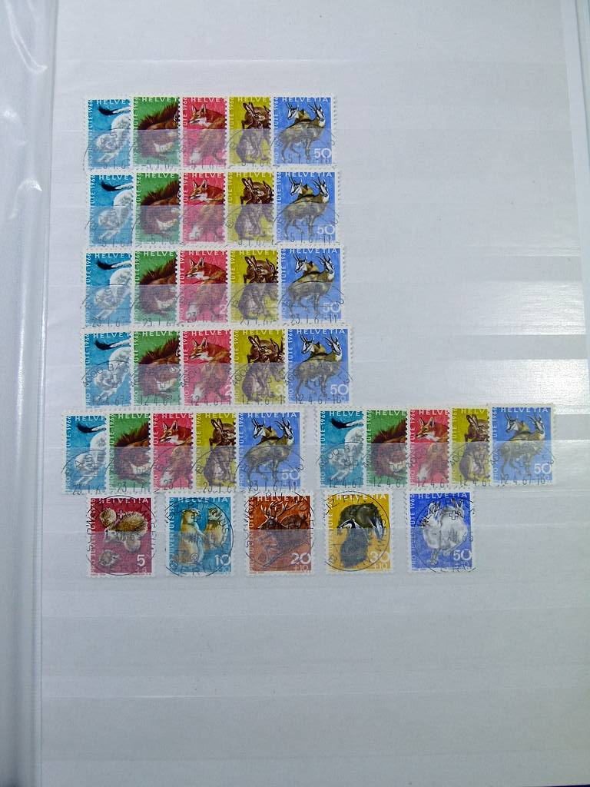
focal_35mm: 36
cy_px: 394
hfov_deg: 39.7
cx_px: 295
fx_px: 818
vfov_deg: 51.4
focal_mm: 6.5
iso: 100
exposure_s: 1/125
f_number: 4
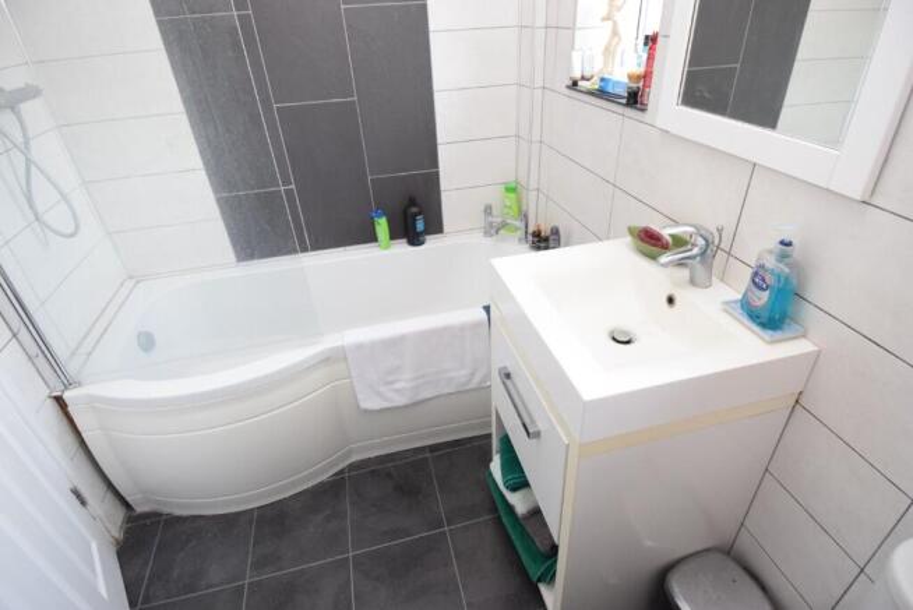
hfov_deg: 90.0
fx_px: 457
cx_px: 456
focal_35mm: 18
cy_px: 305
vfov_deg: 67.5
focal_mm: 12
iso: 1600
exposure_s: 1/60
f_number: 4
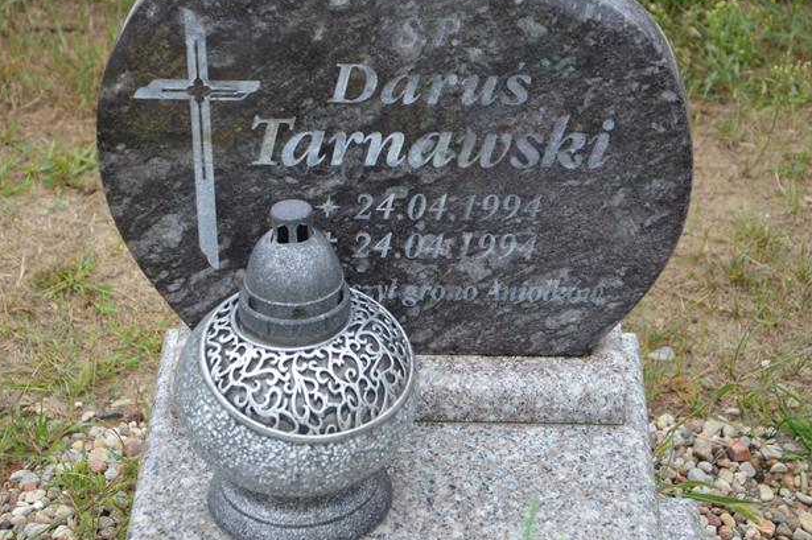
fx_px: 2321
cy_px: 264
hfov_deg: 19.8
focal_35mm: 103
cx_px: 391
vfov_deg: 13.3
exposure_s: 1/125
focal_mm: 66
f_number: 5.6
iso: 220
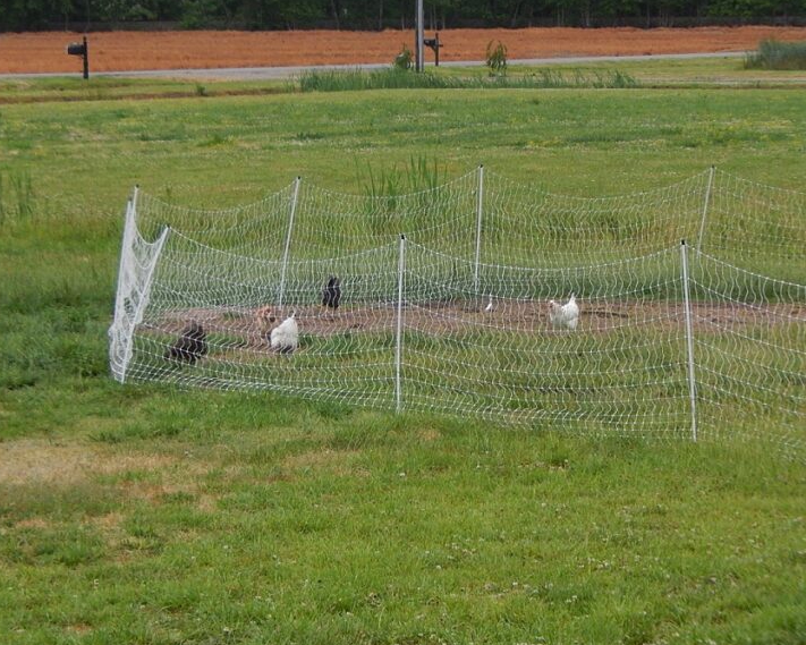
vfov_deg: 8.0
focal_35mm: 194
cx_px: 425
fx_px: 4628
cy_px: 322
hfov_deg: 10.0
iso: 400
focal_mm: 32.8
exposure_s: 1/250
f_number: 5.3
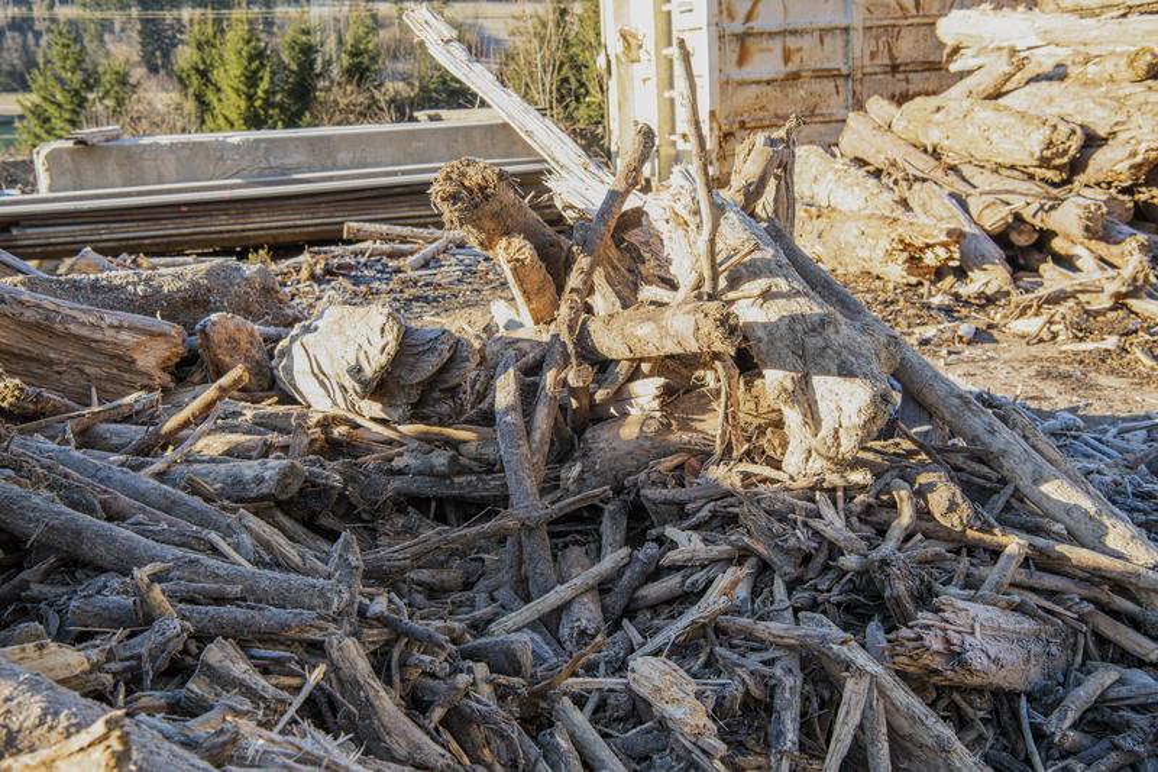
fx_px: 1351
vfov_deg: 31.9
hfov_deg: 46.4
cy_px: 386
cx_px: 579
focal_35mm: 42
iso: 400
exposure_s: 1/200
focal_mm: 42
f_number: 7.1
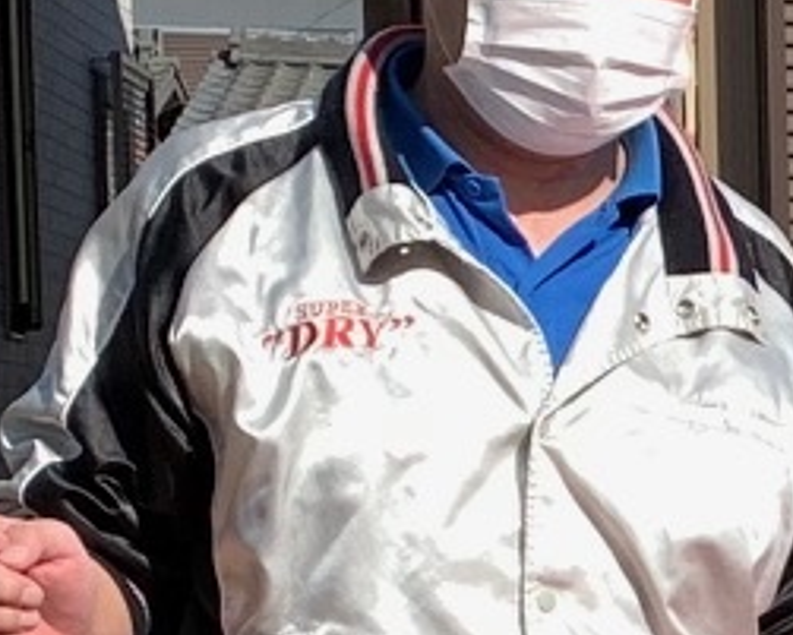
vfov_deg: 7.3
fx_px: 4790
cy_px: 1235
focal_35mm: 204
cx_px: 1924
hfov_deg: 8.6
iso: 25
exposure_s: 1/1812
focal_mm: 4.25
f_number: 1.8
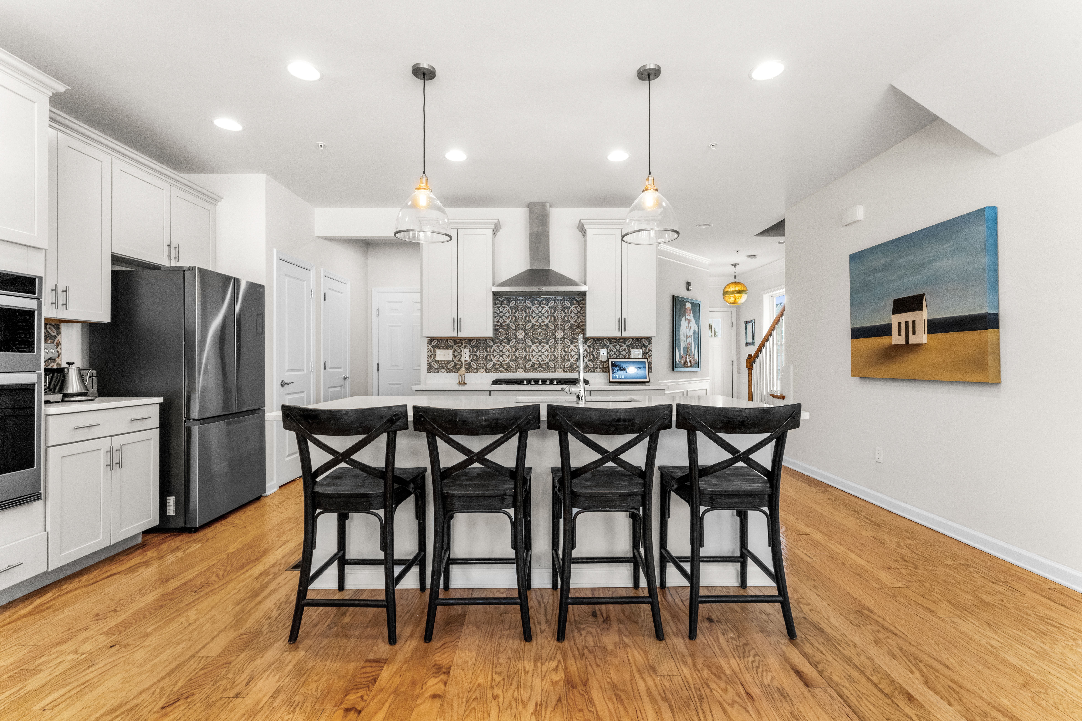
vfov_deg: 74.4
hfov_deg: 97.5
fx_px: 475
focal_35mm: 16
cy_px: 360
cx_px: 541
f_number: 11
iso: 1600
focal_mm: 15.8
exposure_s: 1/8
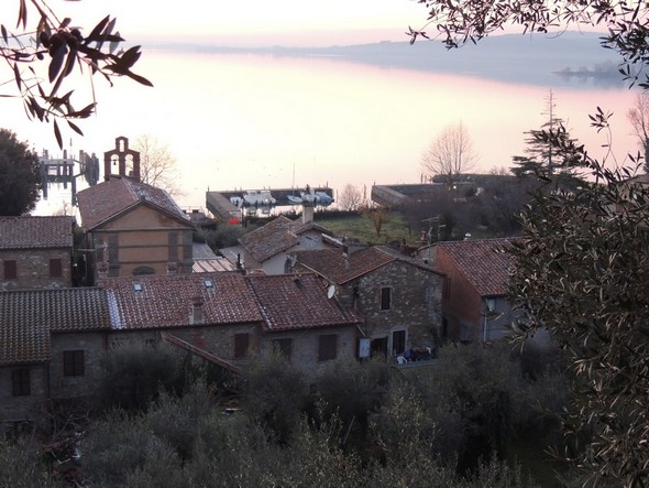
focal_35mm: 50
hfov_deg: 38.2
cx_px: 324
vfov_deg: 29.1
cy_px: 244
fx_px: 938
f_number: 3.6
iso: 400
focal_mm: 8.9
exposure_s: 1/30
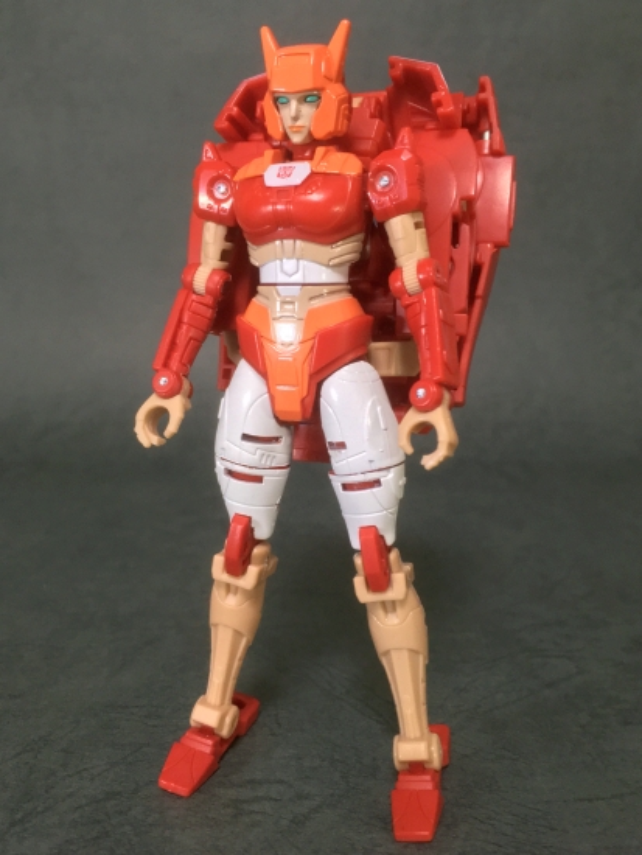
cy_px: 428
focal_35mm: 29
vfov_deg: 61.6
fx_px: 717
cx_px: 321
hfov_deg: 48.3
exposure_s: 1/20
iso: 200
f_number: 2.2
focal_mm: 4.15
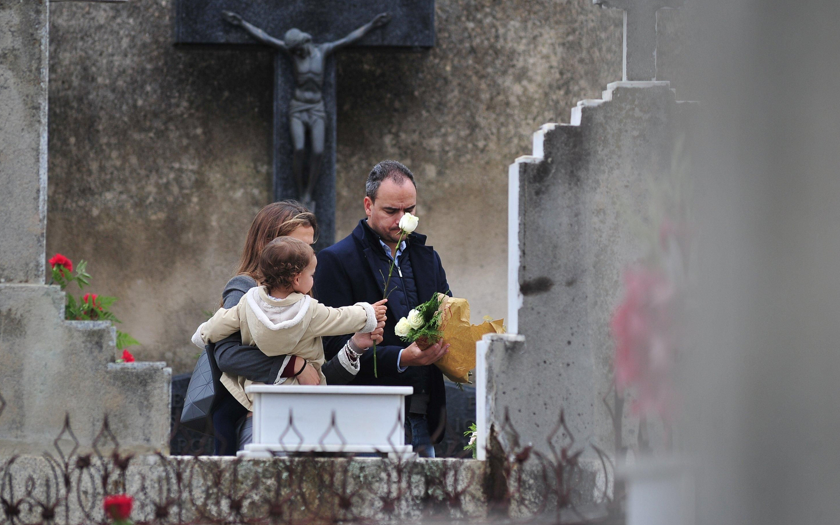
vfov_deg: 3.9
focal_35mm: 334
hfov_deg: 6.3
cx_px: 392
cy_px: 249
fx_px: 7646
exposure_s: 1/1600
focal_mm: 300
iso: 500
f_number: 3.5
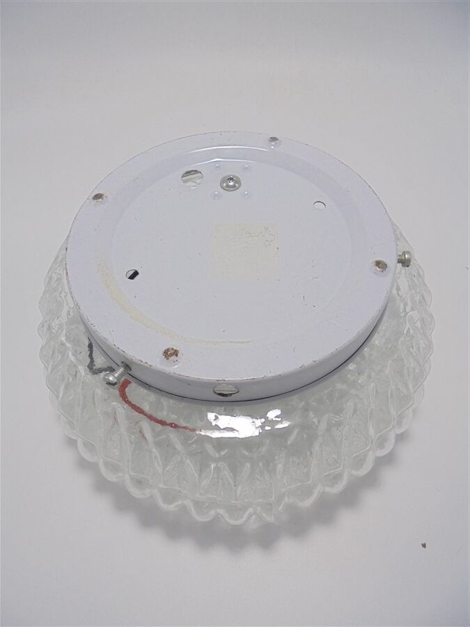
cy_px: 314
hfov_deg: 53.1
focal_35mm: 26
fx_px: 471
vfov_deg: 67.3
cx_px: 235
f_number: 3.5
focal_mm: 4.6
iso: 100
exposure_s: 1/100
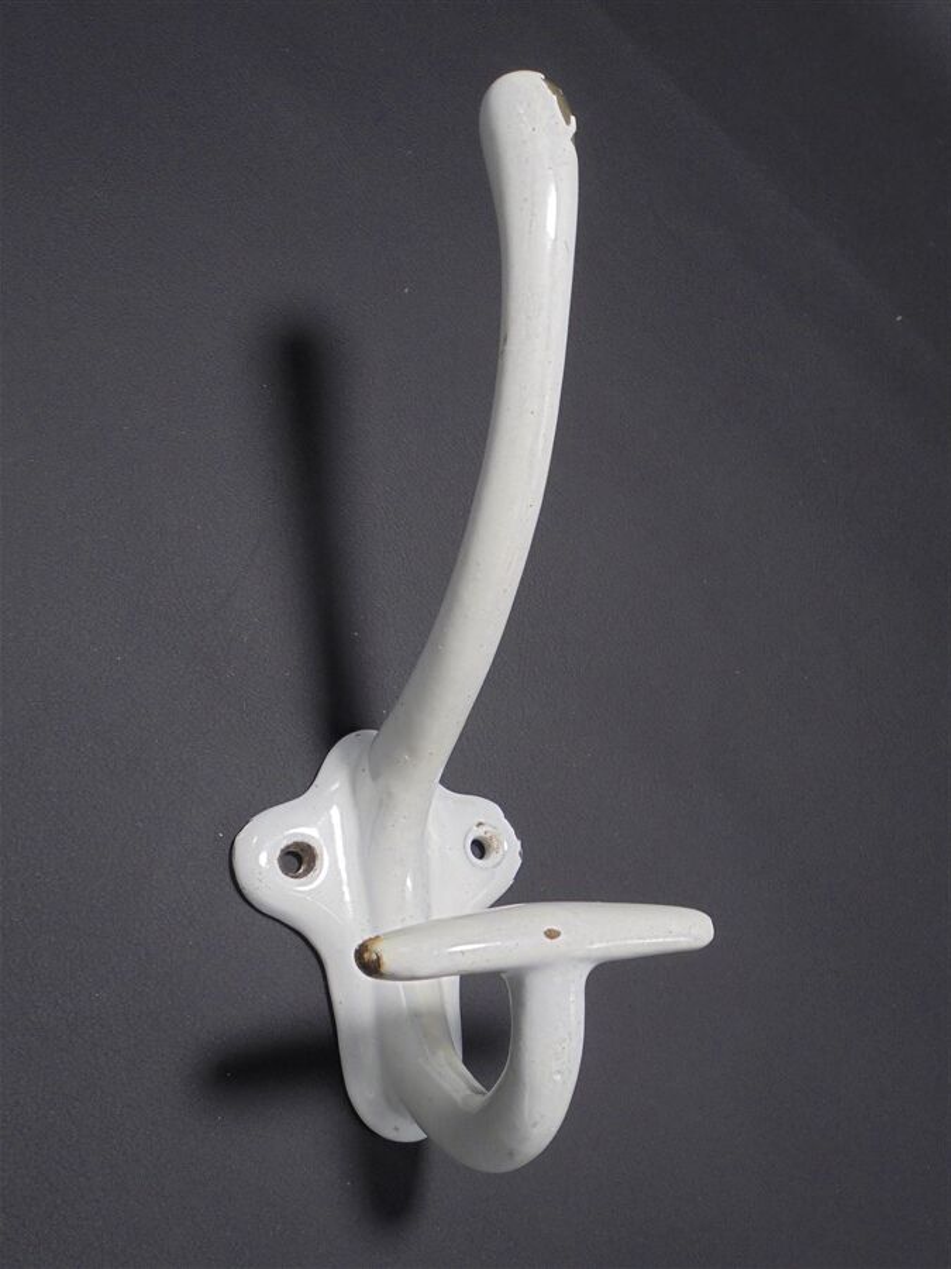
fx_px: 1392
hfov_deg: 37.7
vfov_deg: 49.0
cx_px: 476
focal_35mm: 38
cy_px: 634
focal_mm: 6.9
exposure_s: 1/30
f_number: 4.2
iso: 100
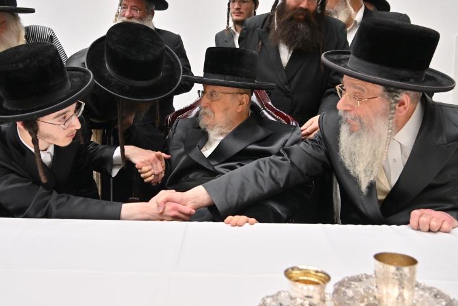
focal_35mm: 33
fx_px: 420
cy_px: 138
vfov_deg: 39.9
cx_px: 189
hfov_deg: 56.9
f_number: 4
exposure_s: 1/200
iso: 1000
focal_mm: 24
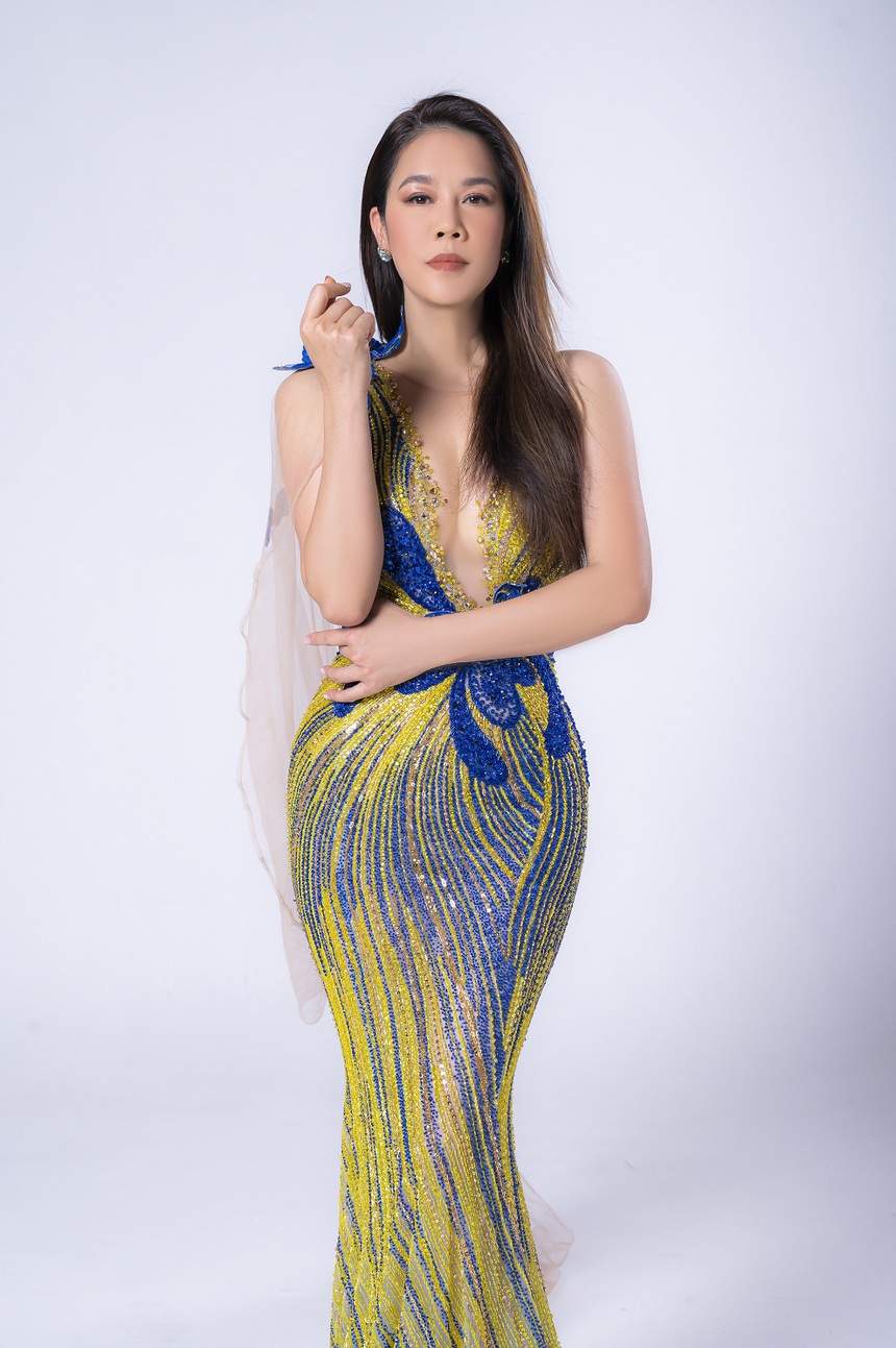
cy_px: 674
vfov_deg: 38.2
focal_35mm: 52
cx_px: 448
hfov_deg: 26.0
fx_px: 1944
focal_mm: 52
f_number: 7.1
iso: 100
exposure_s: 1/160
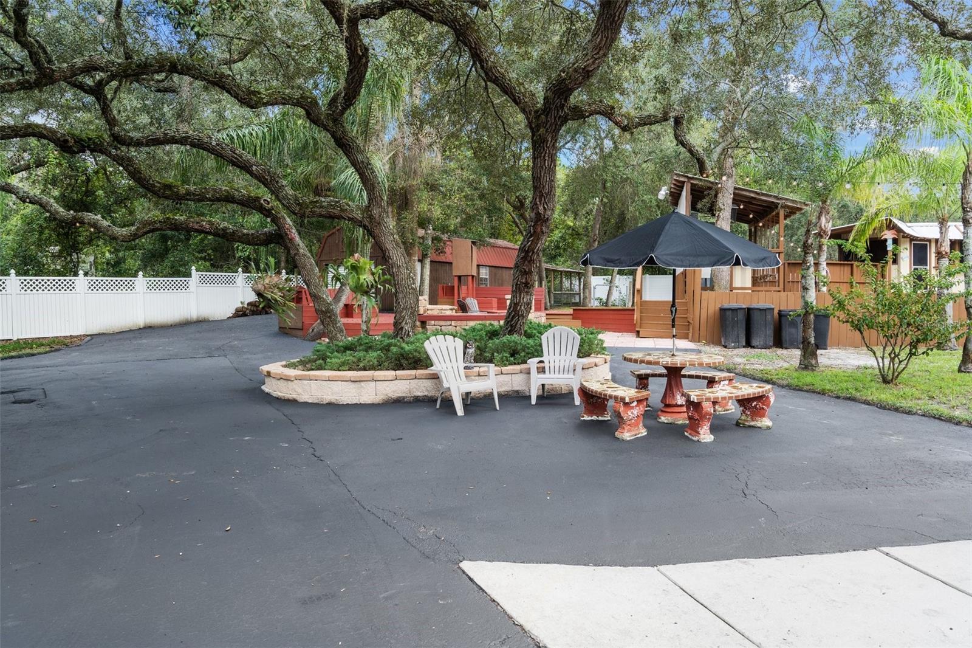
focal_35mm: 24
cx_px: 486
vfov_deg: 53.1
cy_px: 324
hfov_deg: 73.8
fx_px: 648
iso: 320
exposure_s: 1/125
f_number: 8
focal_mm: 24
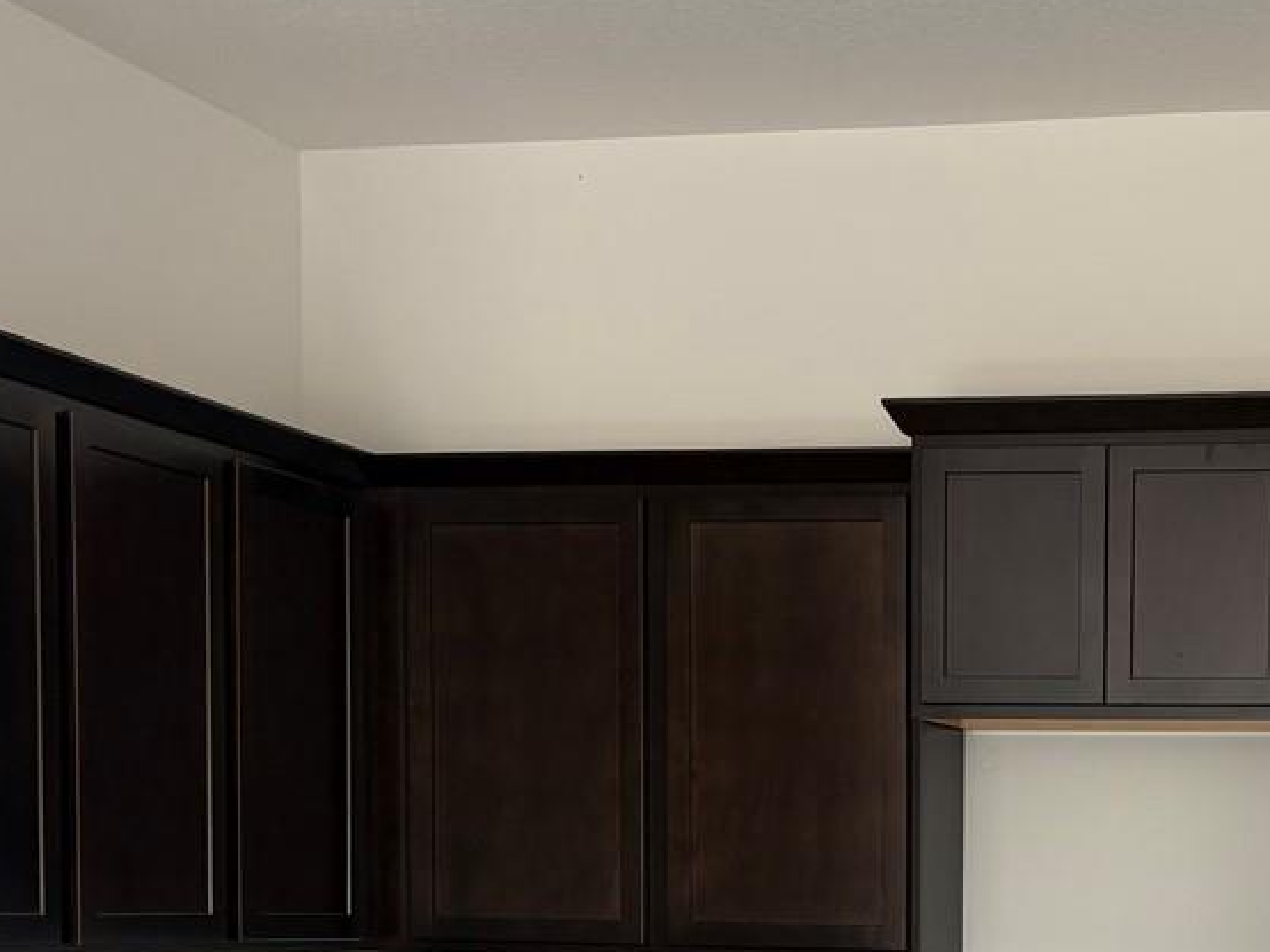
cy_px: 1089
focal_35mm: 75
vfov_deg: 18.7
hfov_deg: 25.1
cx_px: 1183
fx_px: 2751
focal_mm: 5.96
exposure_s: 1/122
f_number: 1.6
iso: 32
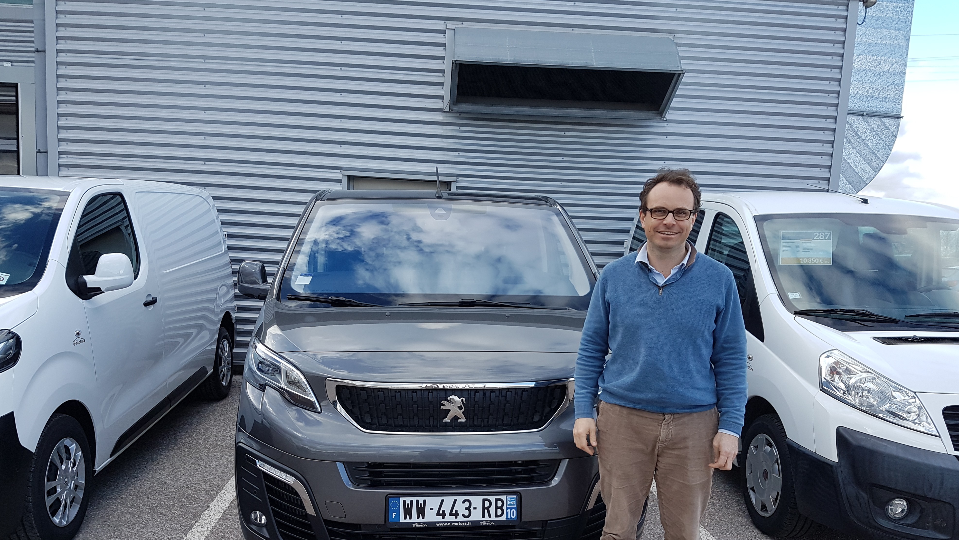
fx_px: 737
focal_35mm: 29
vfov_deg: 39.8
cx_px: 475
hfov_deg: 66.1
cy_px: 348
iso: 40
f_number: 1.7
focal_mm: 4.2
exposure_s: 1/501
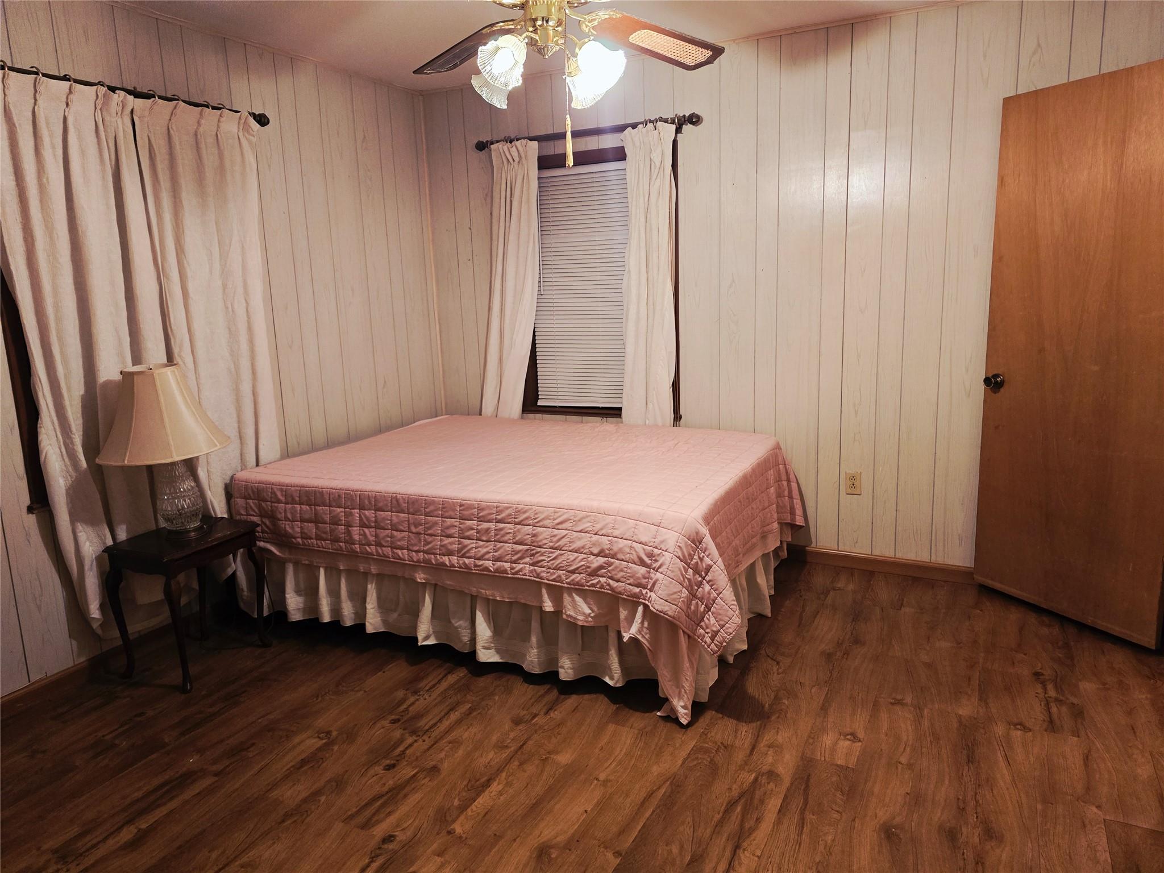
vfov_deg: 58.9
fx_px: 773
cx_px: 582
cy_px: 436
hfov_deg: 73.9
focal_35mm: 23
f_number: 1.7
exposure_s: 1/120
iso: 1000
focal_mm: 6.3
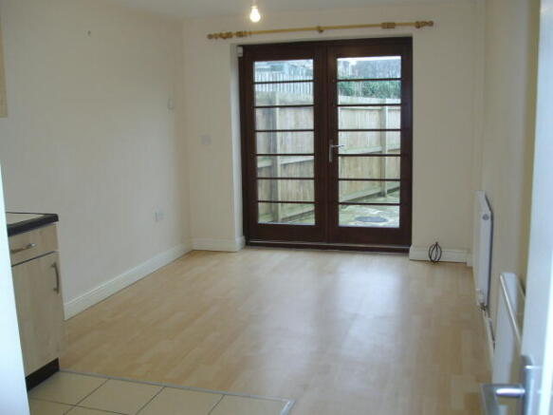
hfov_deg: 51.4
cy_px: 208
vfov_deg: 39.6
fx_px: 575
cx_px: 276
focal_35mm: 36
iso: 160
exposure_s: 1/60
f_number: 2.7
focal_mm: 6
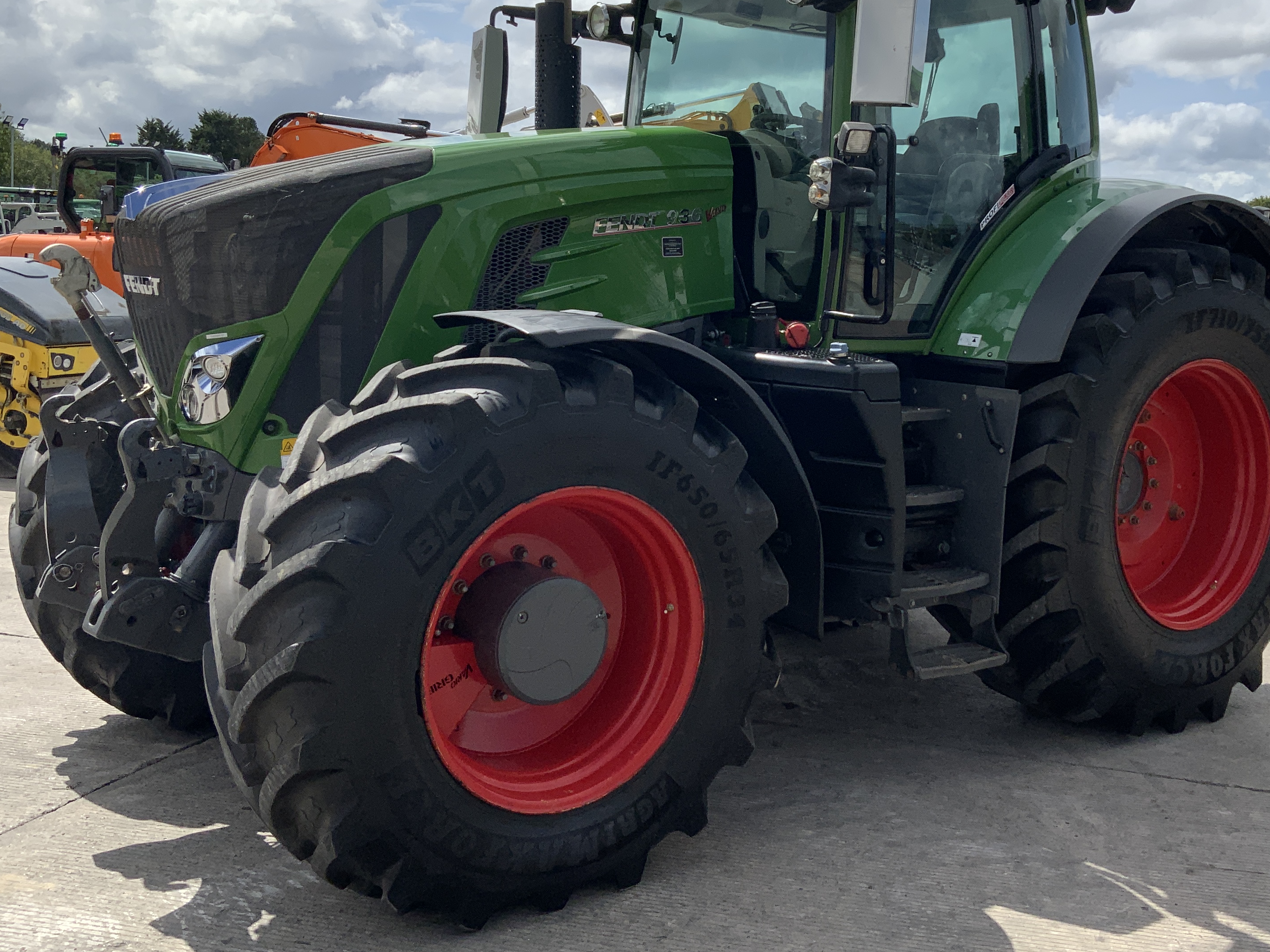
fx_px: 1504
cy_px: 370
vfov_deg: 35.0
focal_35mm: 41
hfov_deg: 45.5
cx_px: 765
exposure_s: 1/2801
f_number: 1.8
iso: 20
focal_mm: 3
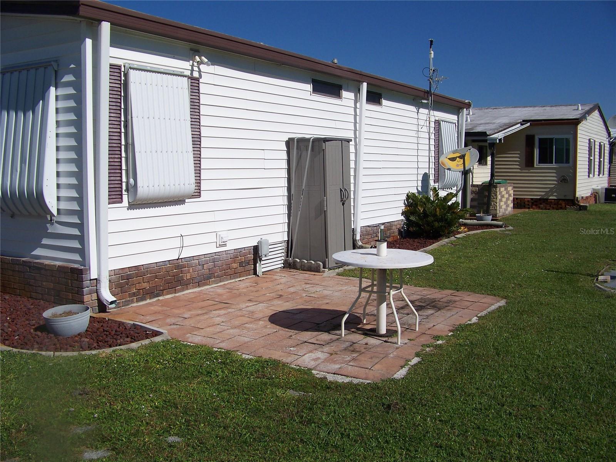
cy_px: 231
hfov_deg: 51.4
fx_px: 641
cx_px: 308
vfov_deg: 39.7
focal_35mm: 36
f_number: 4
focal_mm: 5.85
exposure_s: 1/1250
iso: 64
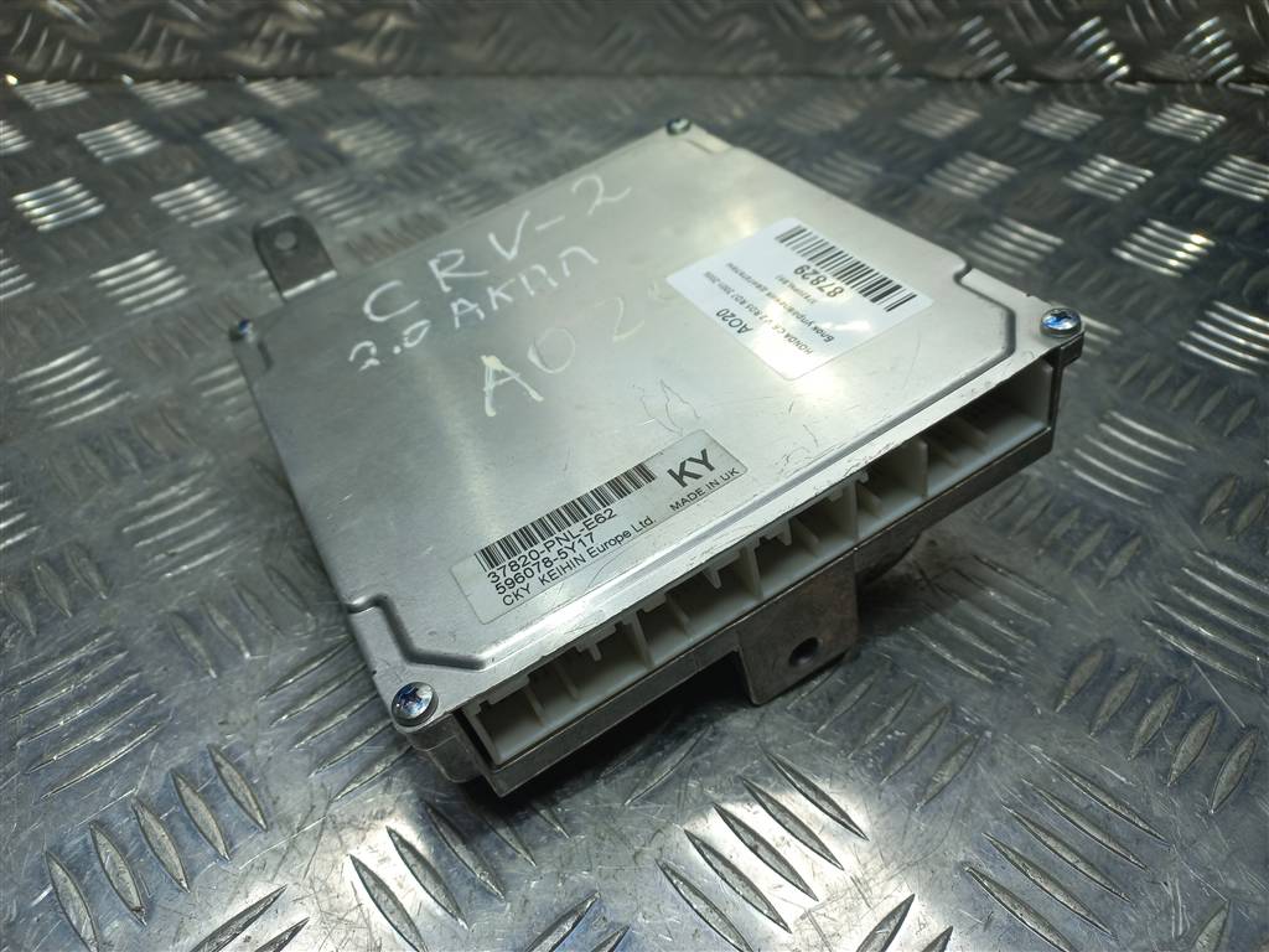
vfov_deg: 54.9
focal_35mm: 25
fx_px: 916
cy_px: 476
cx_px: 634
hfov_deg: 69.4
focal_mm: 4.6
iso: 25
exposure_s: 1/100
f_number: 1.8
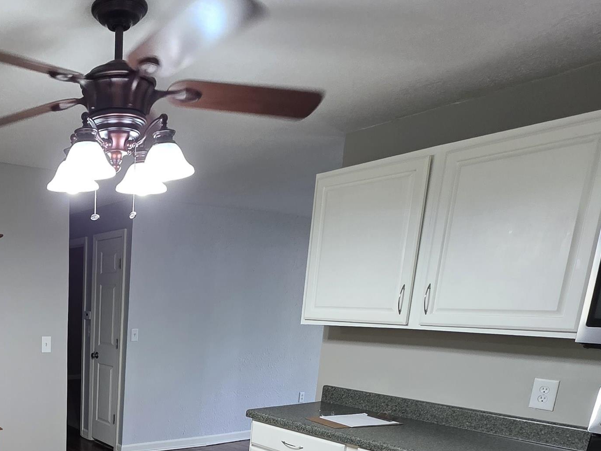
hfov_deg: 55.0
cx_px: 81
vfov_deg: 43.1
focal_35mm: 29
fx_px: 504
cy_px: 426
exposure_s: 1/60
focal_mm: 2.2
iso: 200
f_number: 1.9
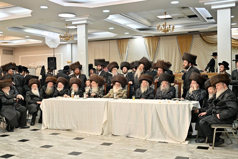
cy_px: 80
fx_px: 264
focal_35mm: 40
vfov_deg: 33.4
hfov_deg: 48.5
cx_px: 119
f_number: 4
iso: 640
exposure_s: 1/200
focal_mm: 40
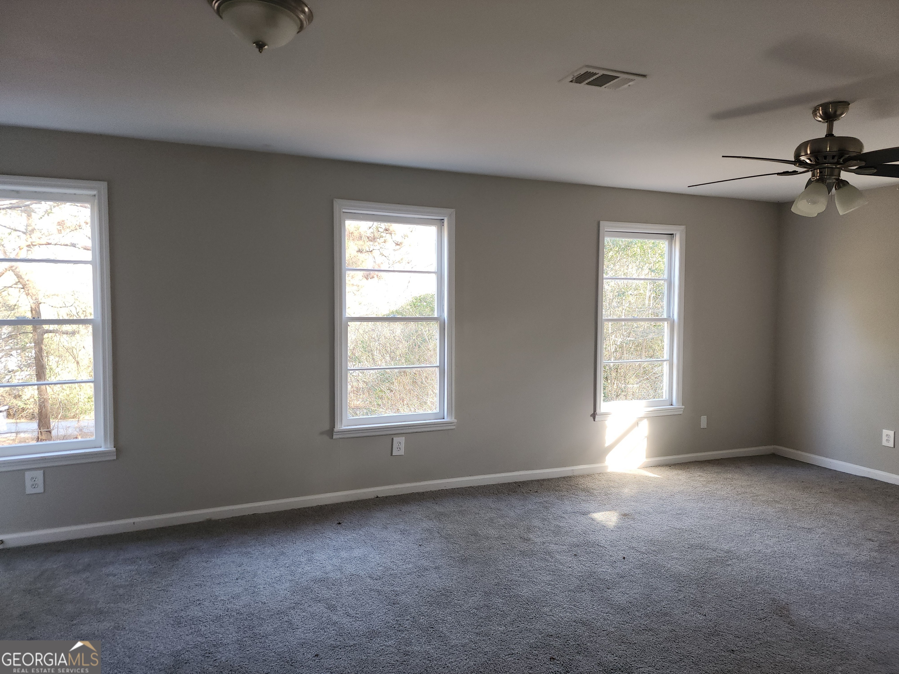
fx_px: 597
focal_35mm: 23
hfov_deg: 73.9
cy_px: 337
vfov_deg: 58.9
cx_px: 450
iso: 80
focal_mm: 6.4
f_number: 1.8
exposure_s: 1/60
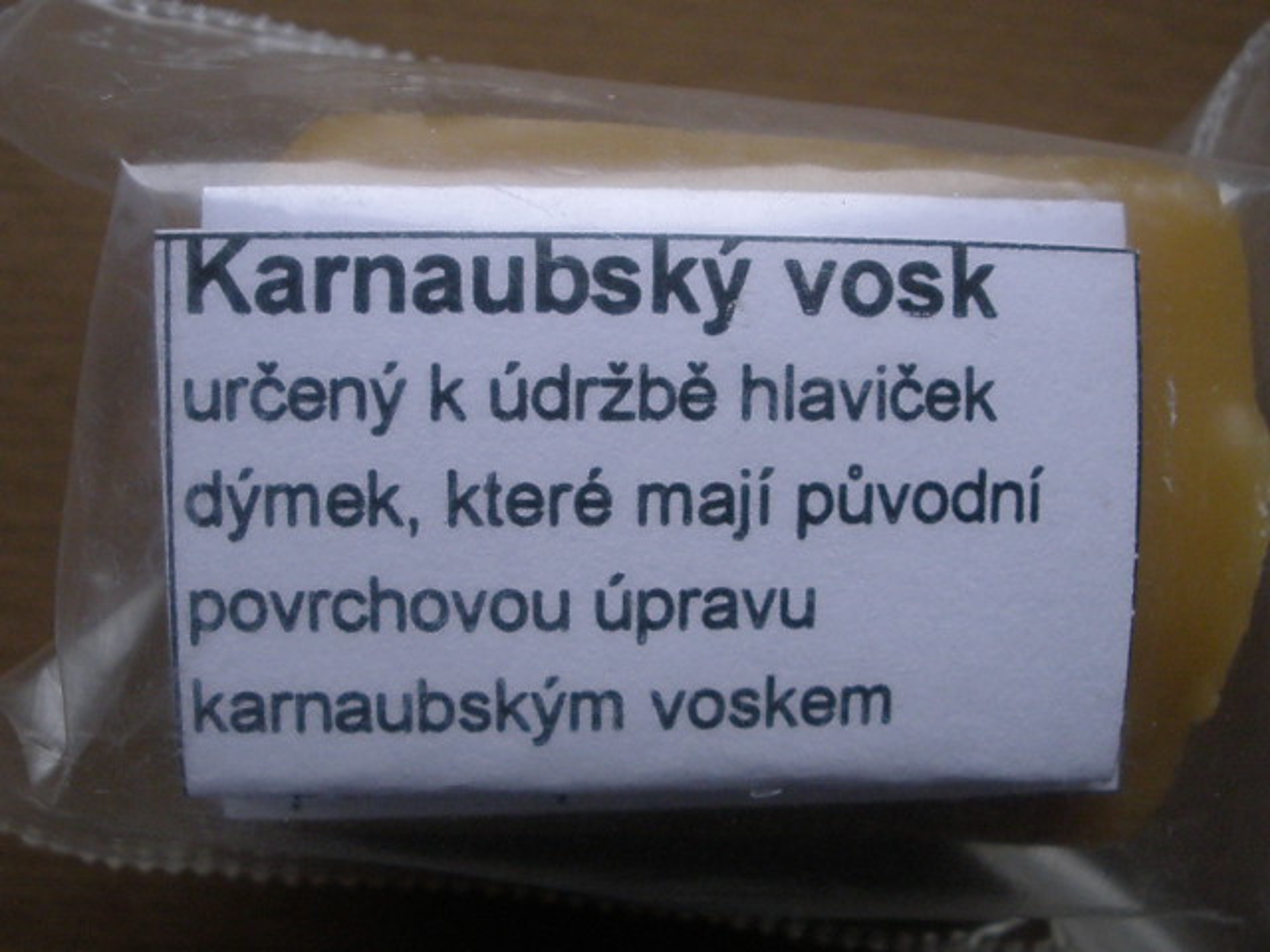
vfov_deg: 32.9
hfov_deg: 42.9
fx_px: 1614
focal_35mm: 44
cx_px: 635
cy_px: 476
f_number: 4
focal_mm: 7.7
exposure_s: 1/250
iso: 640
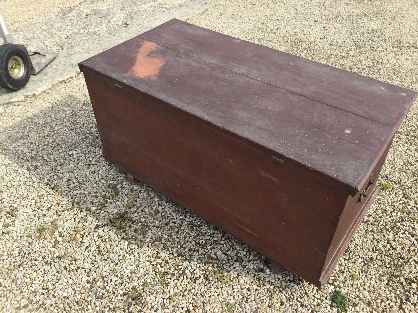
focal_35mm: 31
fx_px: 374
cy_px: 156
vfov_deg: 45.4
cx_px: 209
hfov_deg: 58.4
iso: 25
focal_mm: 3.3
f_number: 2.4
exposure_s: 1/529
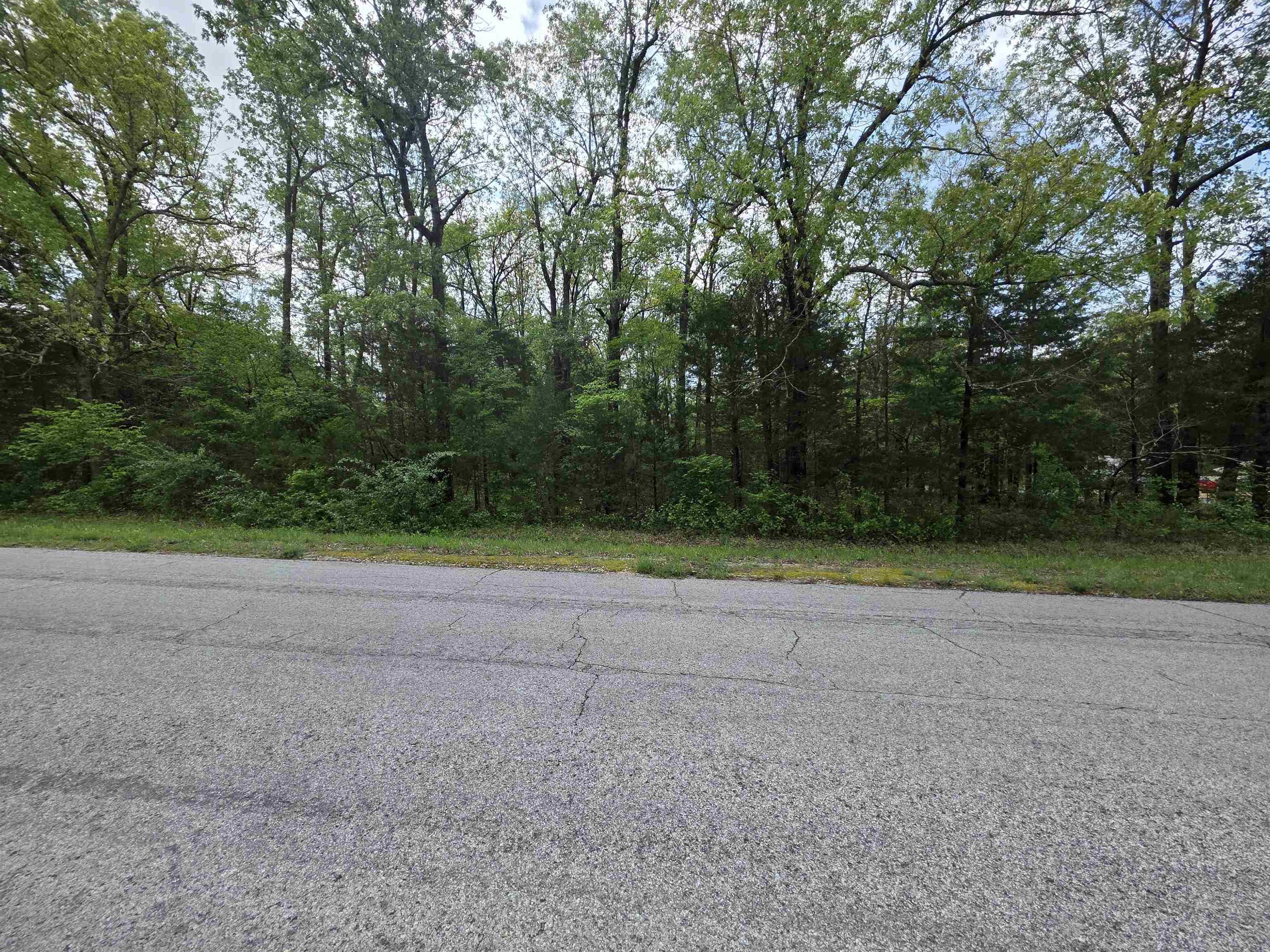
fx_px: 477
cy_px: 476
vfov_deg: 89.9
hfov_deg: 106.2
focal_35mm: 13
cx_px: 635
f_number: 1.9
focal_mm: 2.2
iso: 40
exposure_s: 1/997
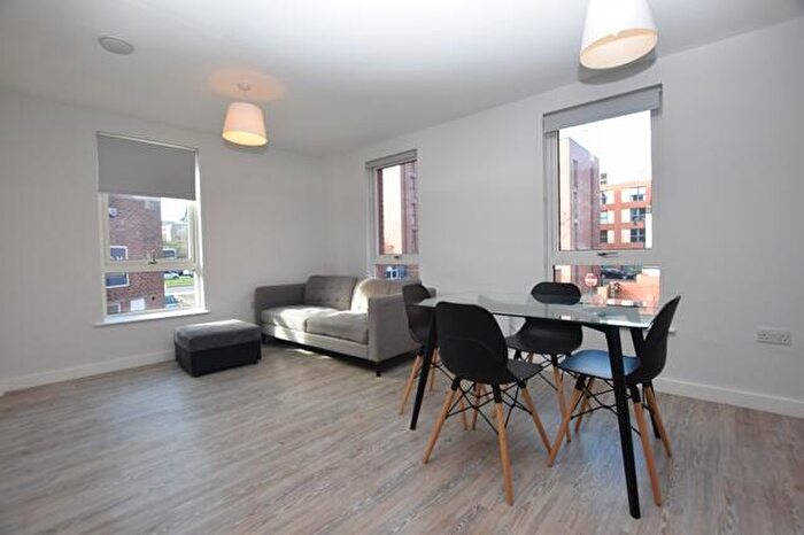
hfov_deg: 100.4
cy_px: 268
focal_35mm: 15
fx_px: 335
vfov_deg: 77.3
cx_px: 402
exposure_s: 1/125
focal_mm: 10
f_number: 5.6
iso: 400
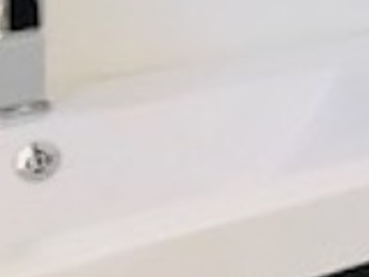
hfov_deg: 9.1
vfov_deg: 7.7
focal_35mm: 187
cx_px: 994
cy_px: -219
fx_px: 1993
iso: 25
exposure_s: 1/40
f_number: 1.8
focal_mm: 3.99
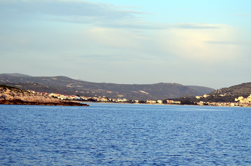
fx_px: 730
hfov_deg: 19.5
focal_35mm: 105
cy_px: 83
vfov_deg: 13.0
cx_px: 126
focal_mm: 70
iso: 800
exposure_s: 1/2500
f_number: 4.5
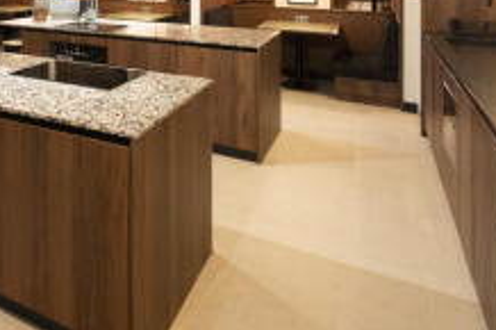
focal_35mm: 35
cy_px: -17
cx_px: -23
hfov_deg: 44.4
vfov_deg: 33.7
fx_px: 482
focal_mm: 16
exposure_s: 1/60
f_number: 7.1
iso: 3200
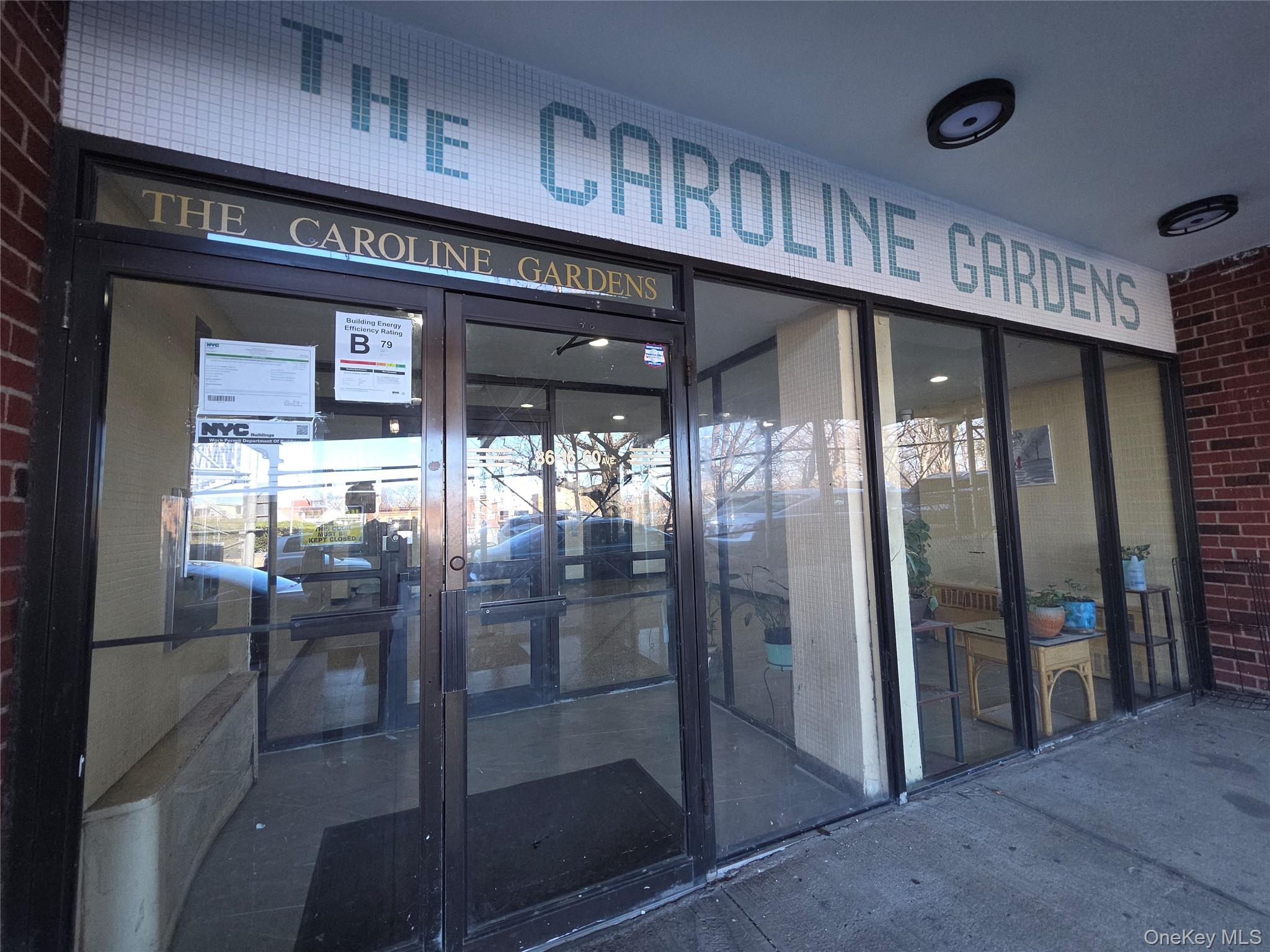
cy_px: 476
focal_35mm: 13
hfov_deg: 106.2
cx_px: 635
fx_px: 477
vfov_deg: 89.9
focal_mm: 2.2
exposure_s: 1/60
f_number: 2.2
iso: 64
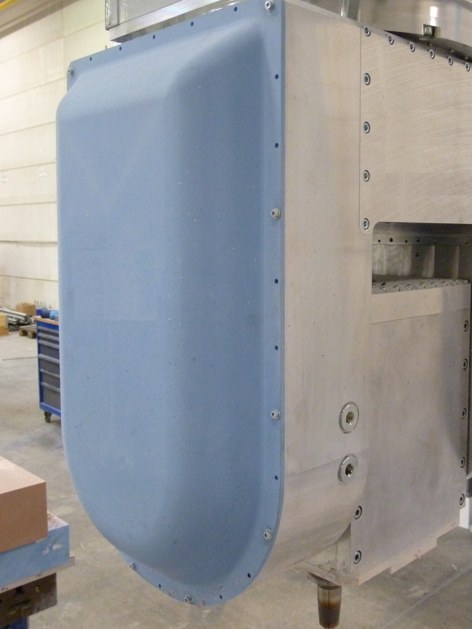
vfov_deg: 50.0
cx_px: 285
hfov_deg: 38.5
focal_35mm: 37
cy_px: 277
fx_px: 673
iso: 400
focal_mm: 5.1
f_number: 2.4
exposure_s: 1/15
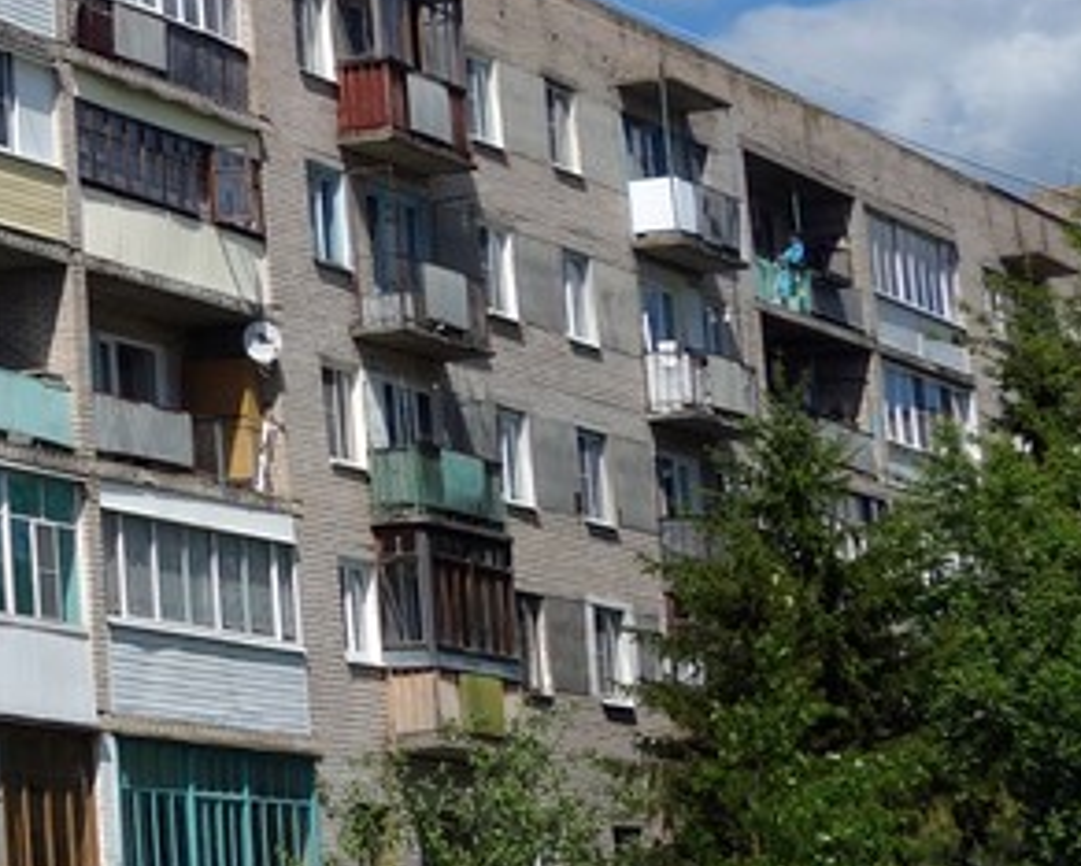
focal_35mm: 126
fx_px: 4034
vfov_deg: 12.2
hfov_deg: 12.9
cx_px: -1218
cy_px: 68
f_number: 6.3
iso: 125
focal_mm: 10.4
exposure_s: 1/800
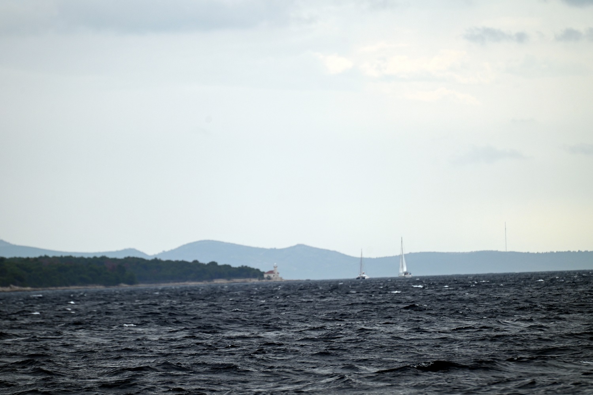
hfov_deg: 6.9
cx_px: 296
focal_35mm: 300
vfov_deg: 4.6
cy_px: 198
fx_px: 4943
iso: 220
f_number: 5.6
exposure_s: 1/1000
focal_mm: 300
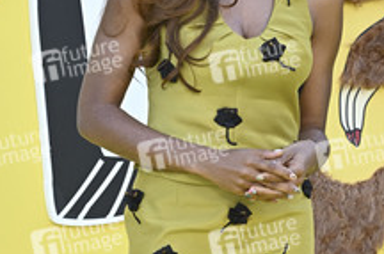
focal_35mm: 138
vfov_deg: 9.8
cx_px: 207
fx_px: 1469
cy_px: 18
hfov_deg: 14.9
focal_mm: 66
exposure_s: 1/200
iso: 800
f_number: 6.3
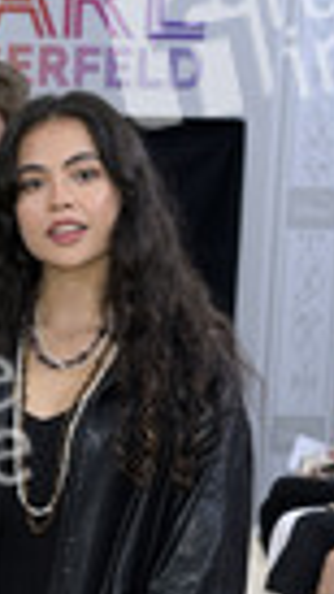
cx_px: -65
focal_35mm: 147
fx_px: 2316
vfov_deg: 14.2
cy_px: 676
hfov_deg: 8.2
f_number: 5.6
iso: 500
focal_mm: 48
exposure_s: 1/200
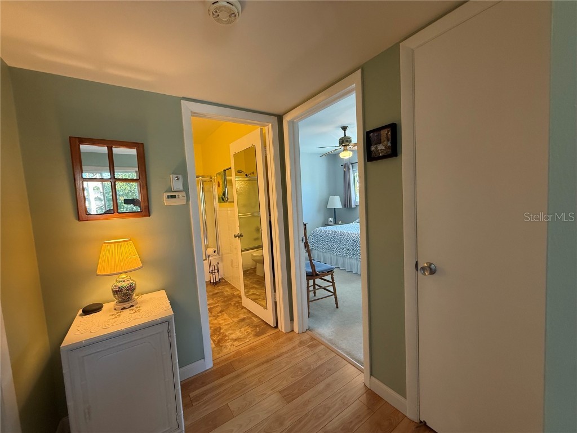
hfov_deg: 102.1
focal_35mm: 14
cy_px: 216
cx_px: 288
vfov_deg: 85.7
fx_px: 233
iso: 200
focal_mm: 2.22
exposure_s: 1/120
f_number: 2.2
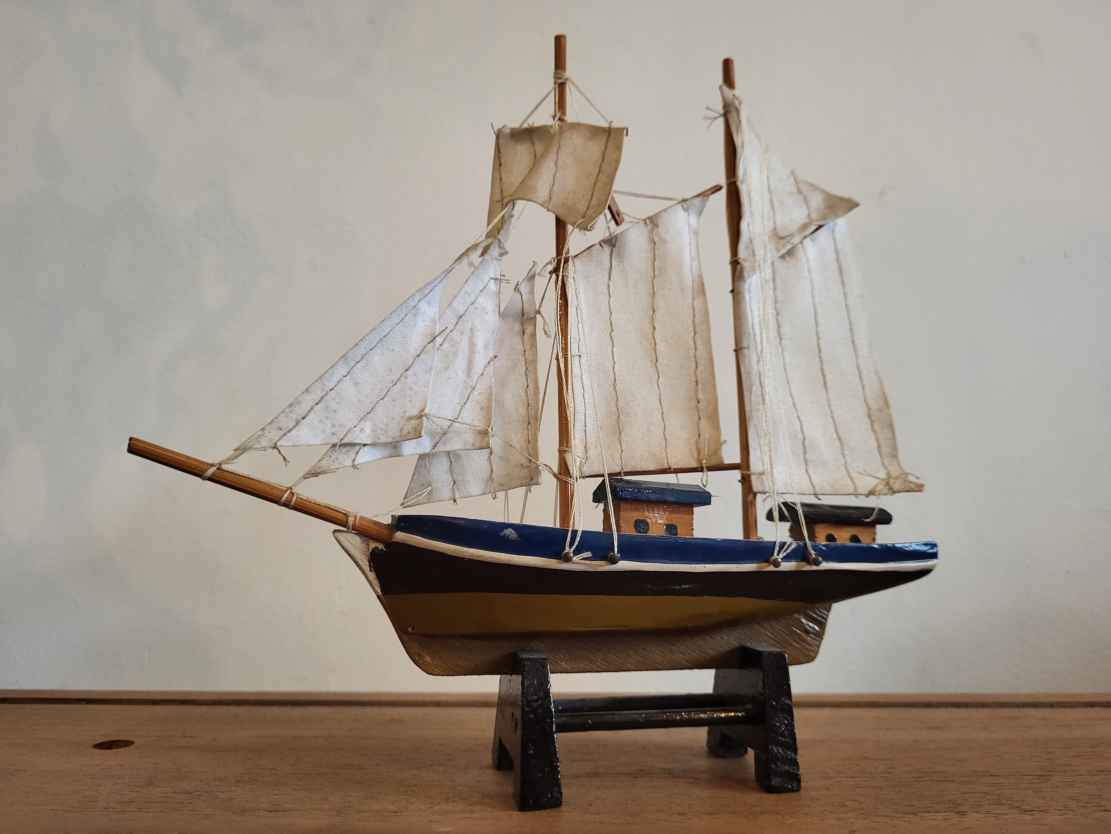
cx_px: 556
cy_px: 417
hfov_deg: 67.3
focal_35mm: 26
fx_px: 834
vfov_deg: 53.1
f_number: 1.8
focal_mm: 5.4
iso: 320
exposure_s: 1/50
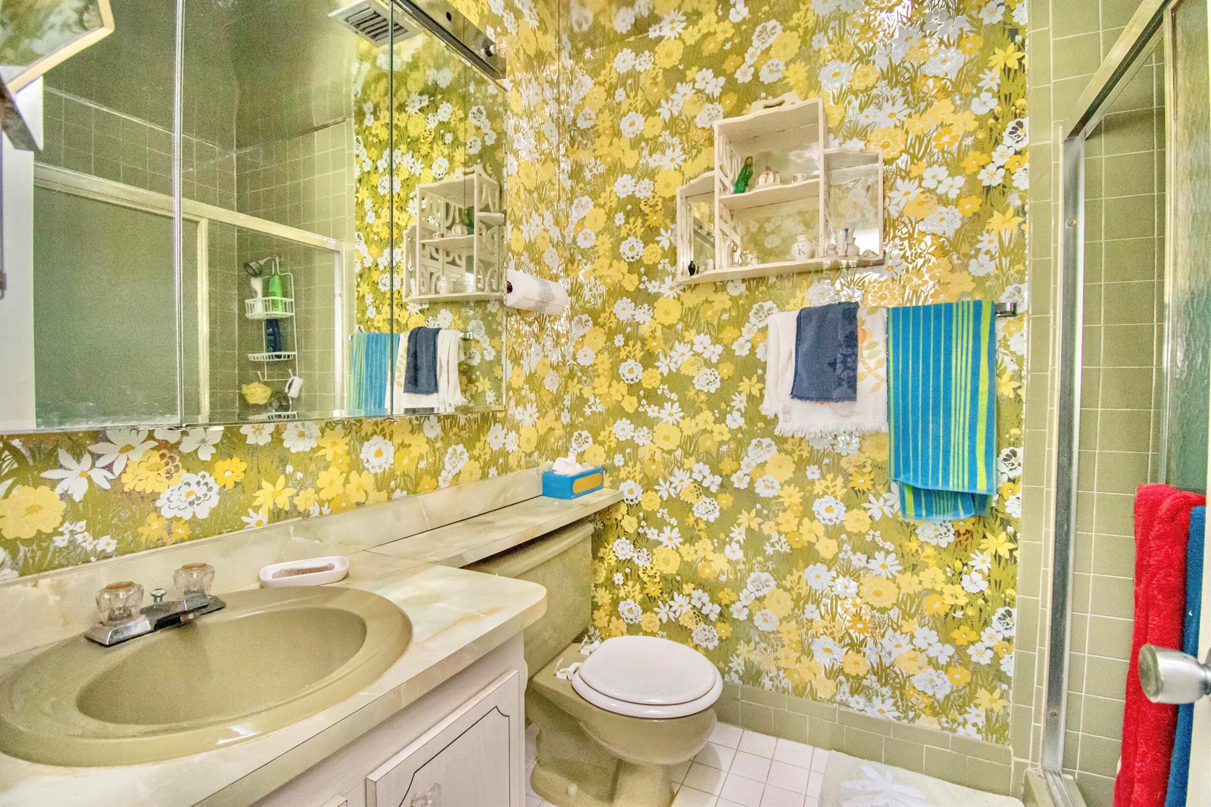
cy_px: 404
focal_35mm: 15
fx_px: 504
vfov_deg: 77.3
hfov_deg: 100.4
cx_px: 606
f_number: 4.5
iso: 6400
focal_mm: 10
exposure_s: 1/60
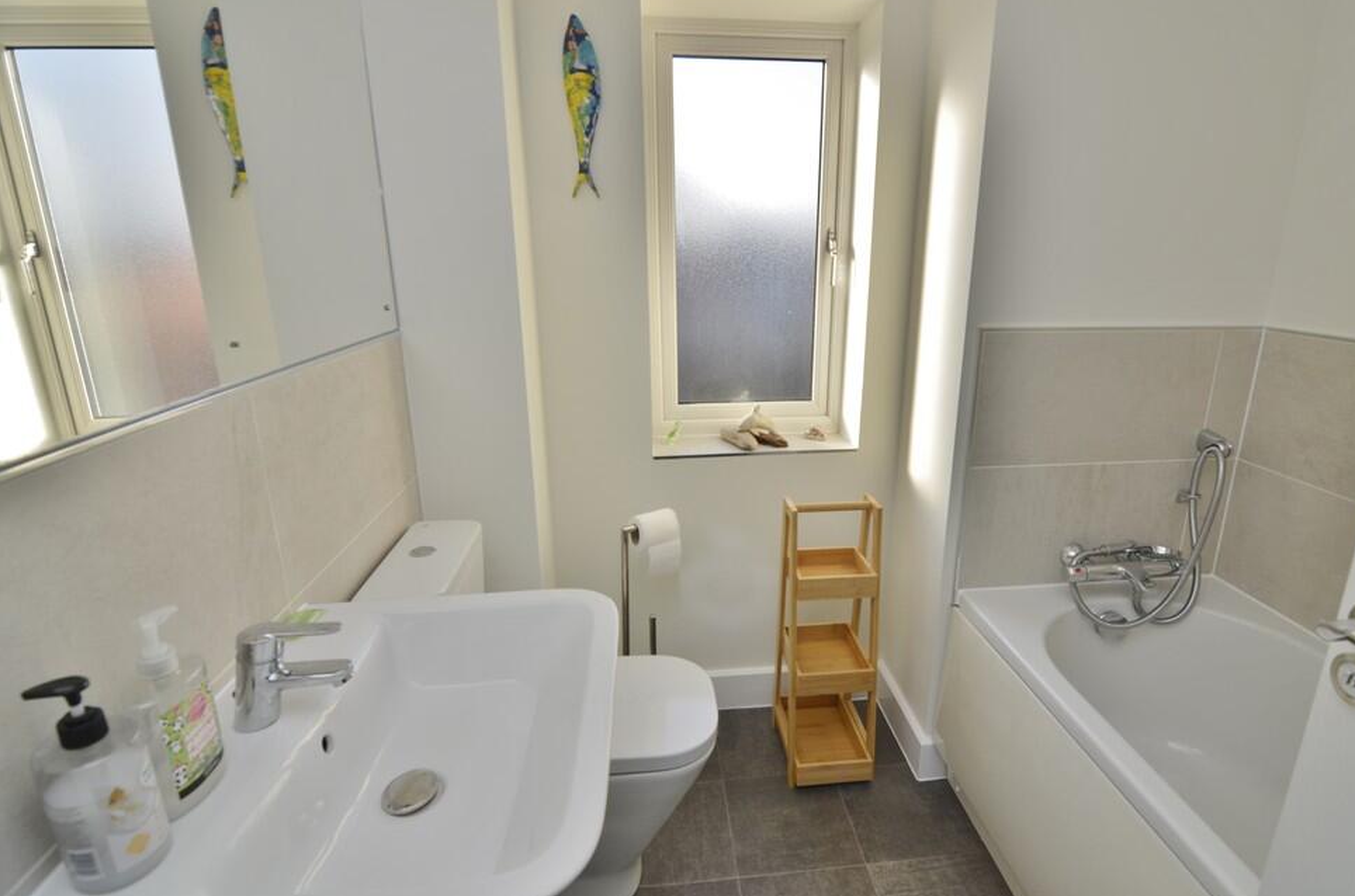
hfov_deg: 91.5
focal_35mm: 18
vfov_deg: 68.5
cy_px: 438
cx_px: 718
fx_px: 658
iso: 125
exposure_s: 1/125
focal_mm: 11
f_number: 5.6
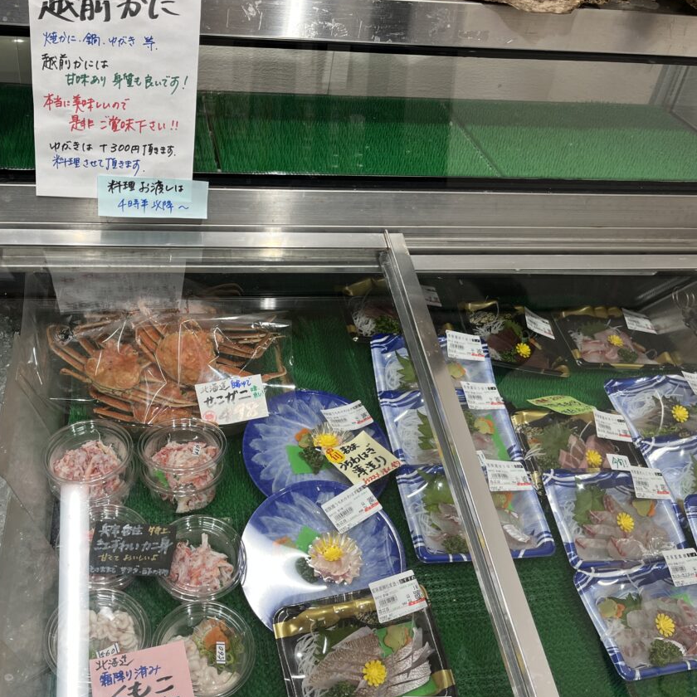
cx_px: 259
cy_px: 322
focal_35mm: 35
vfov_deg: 47.2
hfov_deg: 46.8
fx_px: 797
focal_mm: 5.1
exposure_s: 1/121
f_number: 1.6
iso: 50
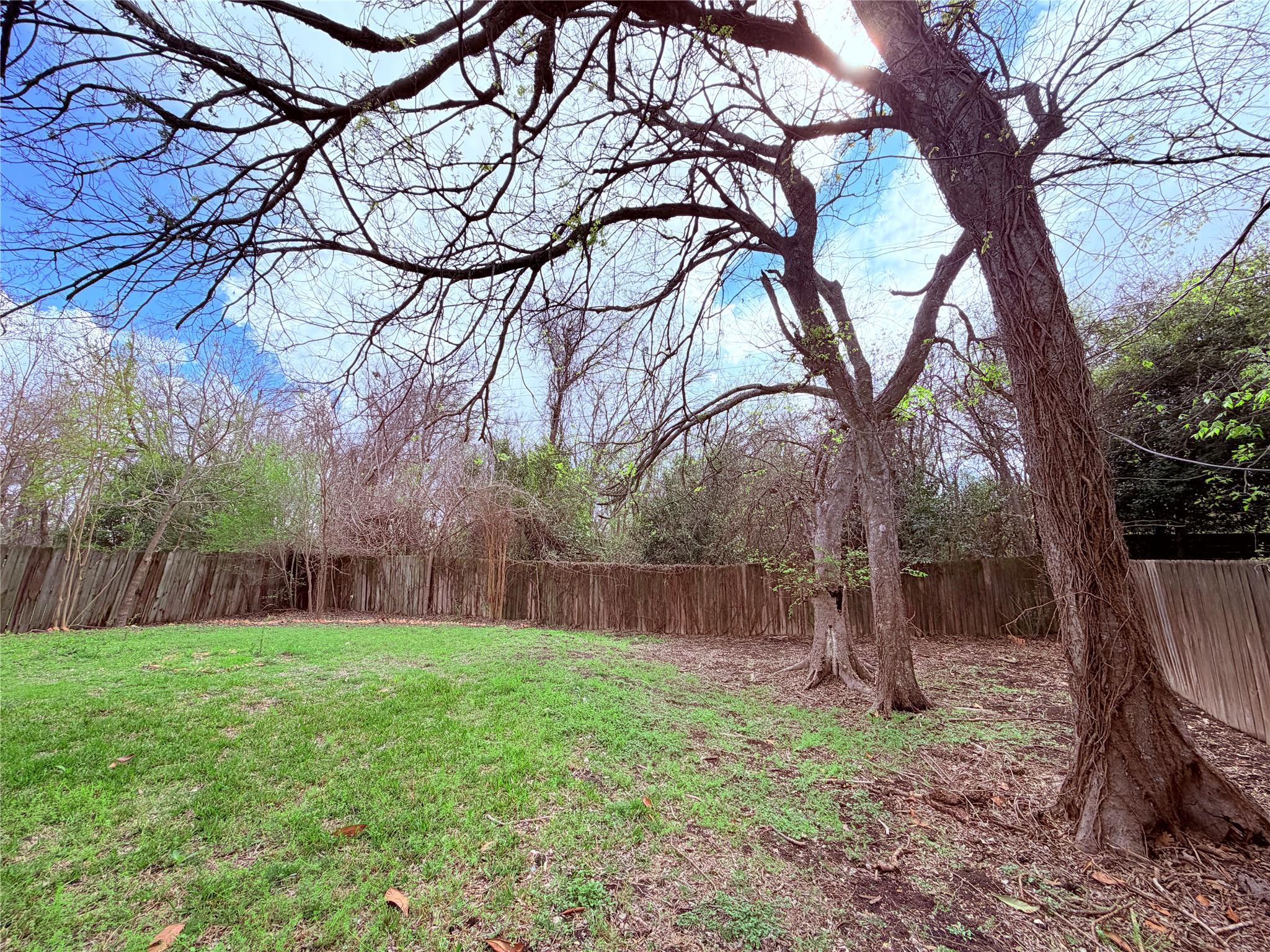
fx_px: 514
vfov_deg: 85.7
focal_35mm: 14
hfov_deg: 102.1
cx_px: 635
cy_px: 476
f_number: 2.2
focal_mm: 2.22
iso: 32
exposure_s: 1/770
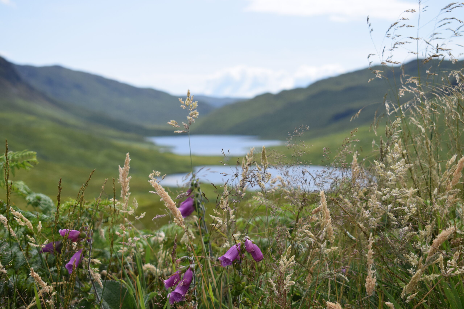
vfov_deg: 21.6
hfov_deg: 31.9
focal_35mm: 63
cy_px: 154
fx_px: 812
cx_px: 232
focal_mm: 42
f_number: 6.3
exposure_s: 1/1600
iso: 400
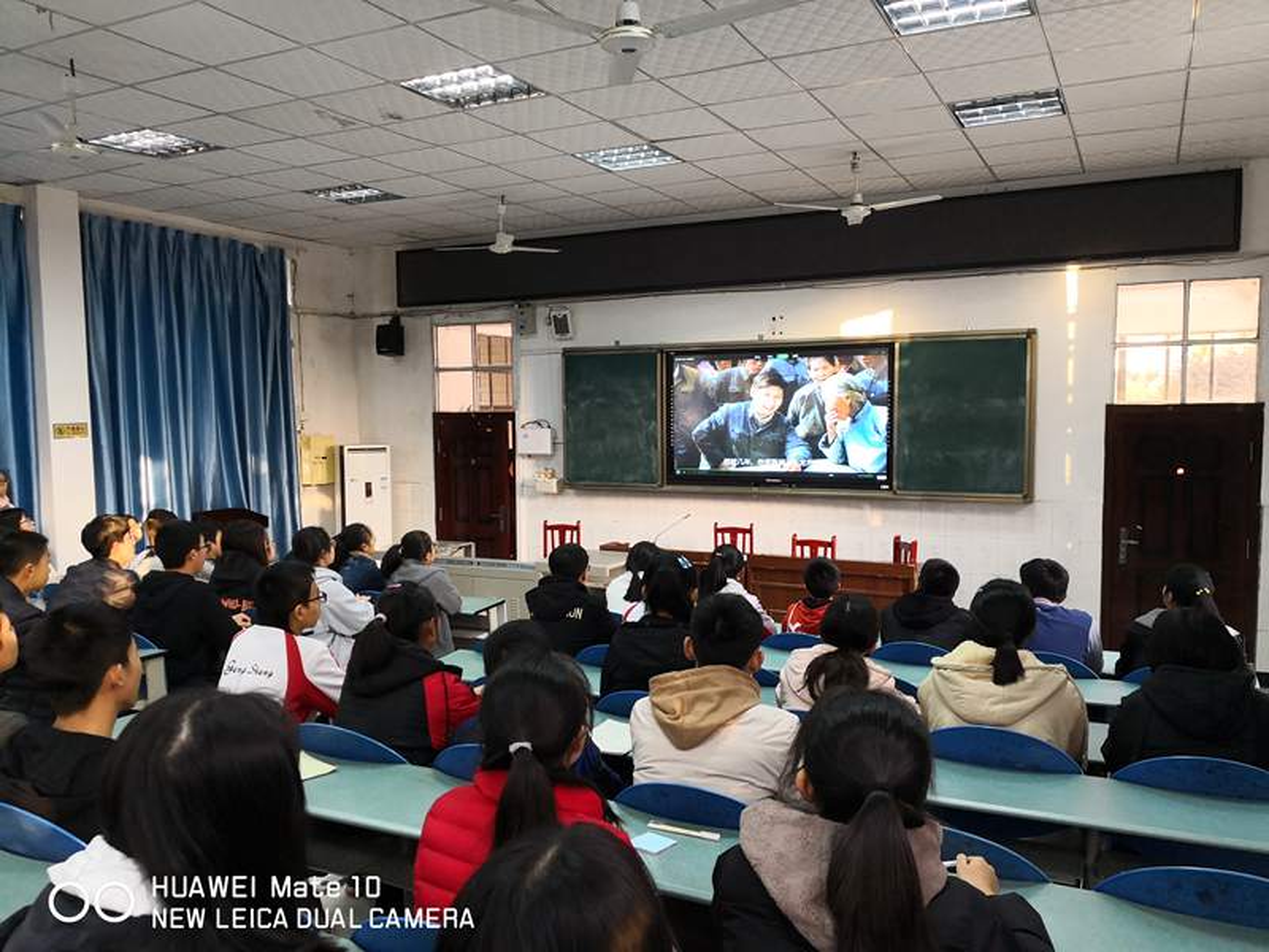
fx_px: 990
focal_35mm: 27
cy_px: 476
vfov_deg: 51.4
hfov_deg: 65.3
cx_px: 634
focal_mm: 3.95
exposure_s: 1/33.3
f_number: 1.6
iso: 160
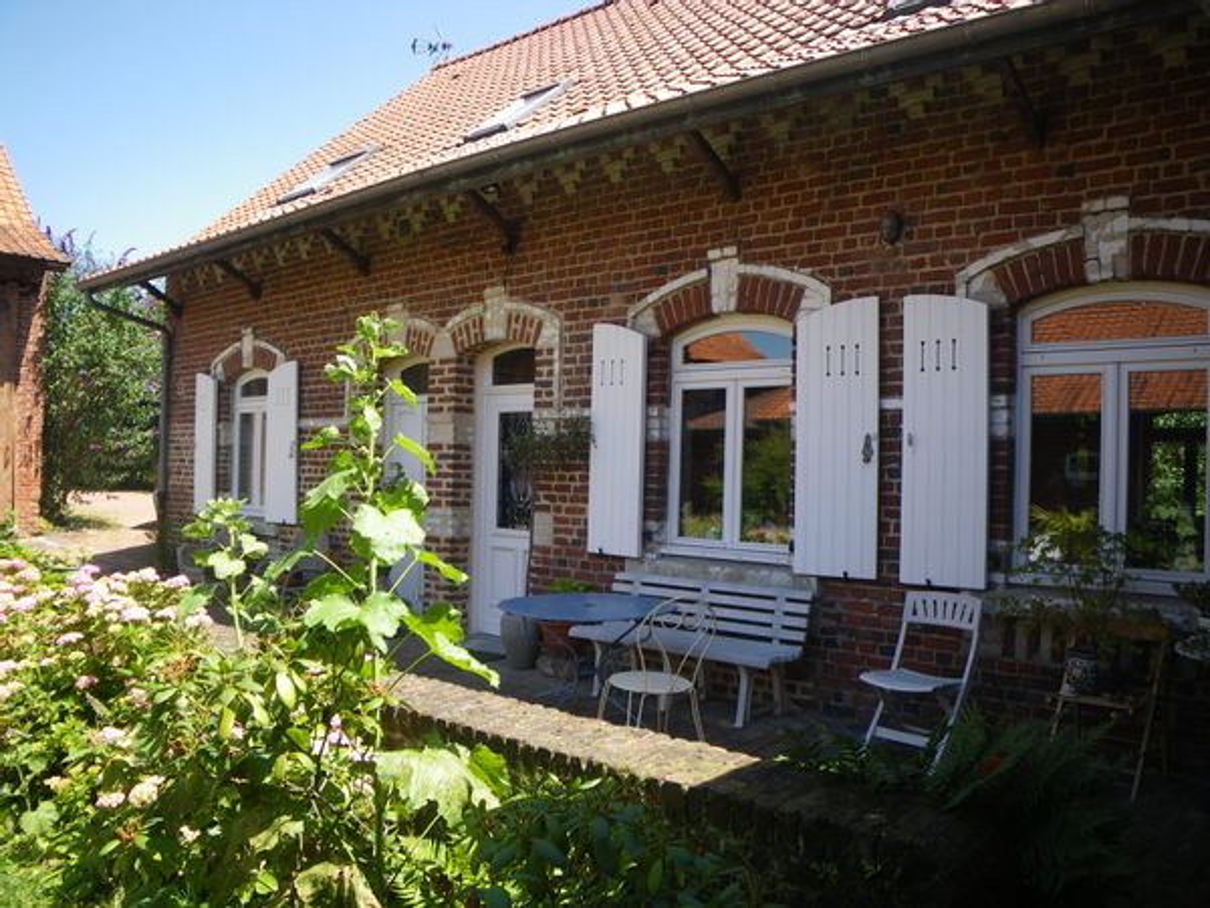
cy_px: 454
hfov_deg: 63.4
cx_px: 605
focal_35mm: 28
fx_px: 979
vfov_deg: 49.7
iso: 50
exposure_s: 1/160
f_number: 3.5
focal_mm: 5
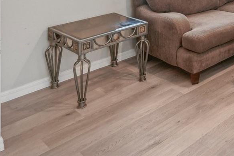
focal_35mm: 44
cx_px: 273
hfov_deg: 35.9
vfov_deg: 25.3
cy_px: -58
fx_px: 286
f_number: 4
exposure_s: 1/60
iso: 400
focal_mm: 16
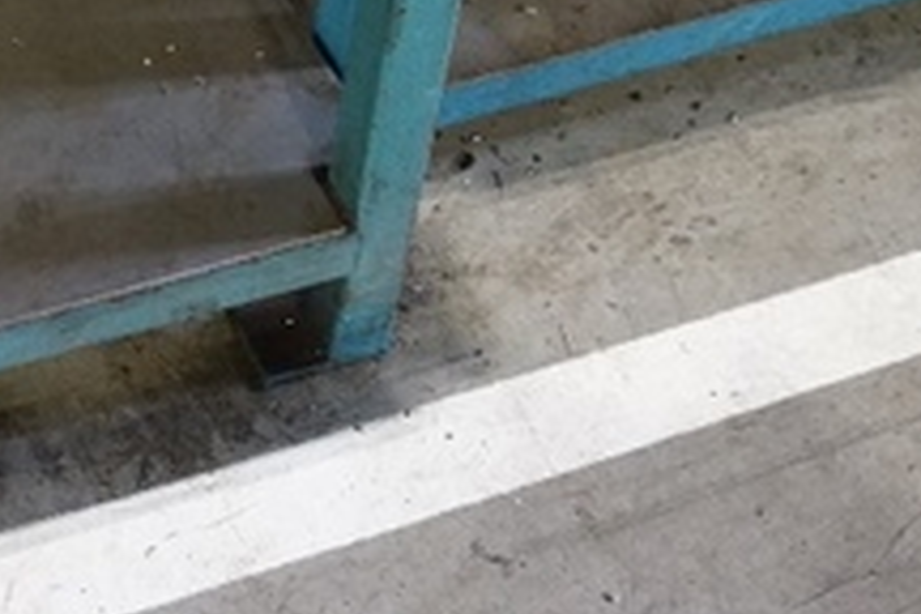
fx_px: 2047
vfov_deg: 15.6
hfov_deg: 24.2
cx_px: -4
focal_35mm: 80
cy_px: -320
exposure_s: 1/100
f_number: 3.5
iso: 3200
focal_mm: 16
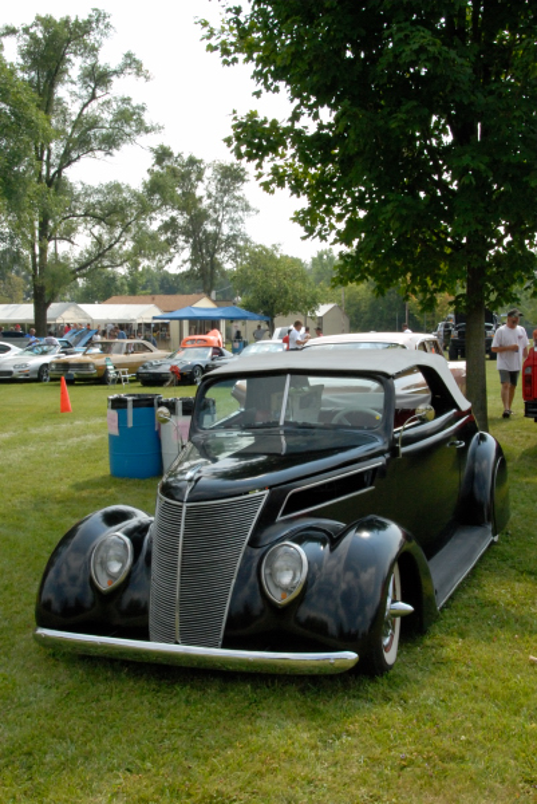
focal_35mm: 44
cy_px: 402
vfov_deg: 44.9
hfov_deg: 30.9
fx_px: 972
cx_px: 268
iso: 1000
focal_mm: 29
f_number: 25
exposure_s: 1/125
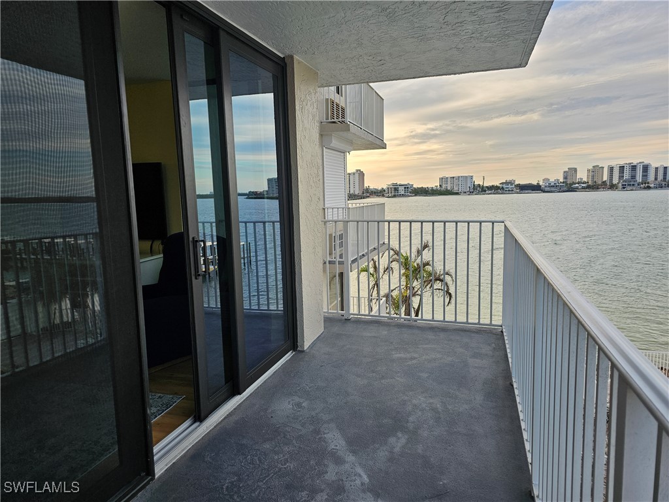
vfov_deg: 58.9
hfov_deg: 73.9
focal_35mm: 23
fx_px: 445
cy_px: 251
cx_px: 334
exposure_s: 1/372
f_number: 1.7
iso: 20
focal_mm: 6.3
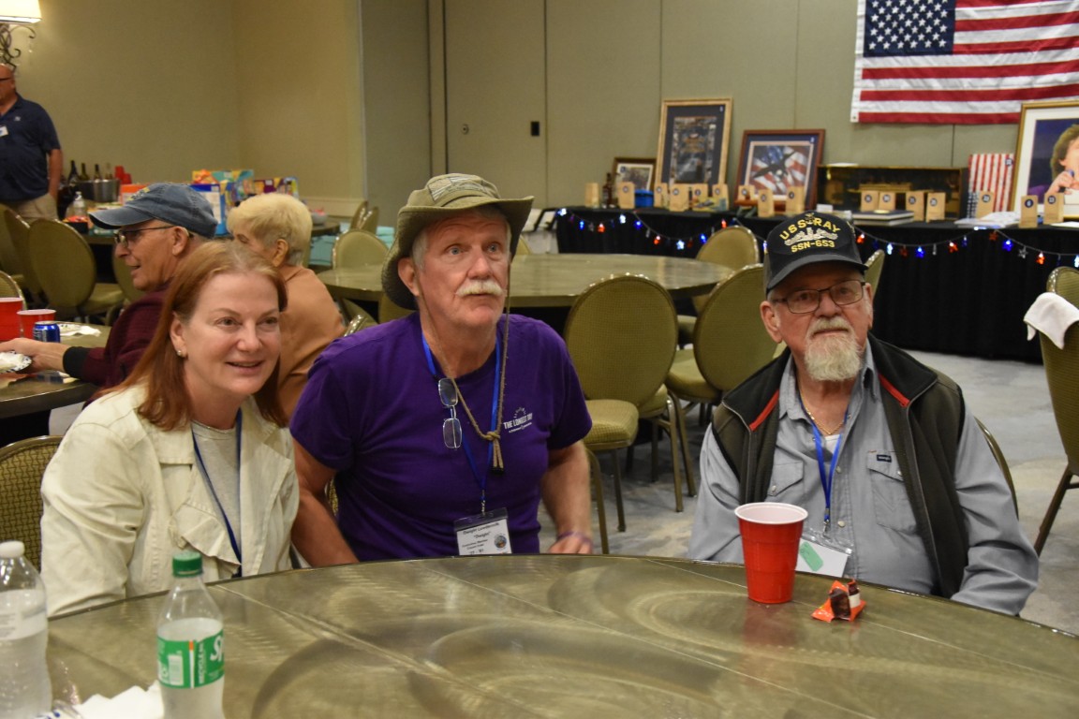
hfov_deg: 41.1
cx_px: 540
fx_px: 1439
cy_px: 360
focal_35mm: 48
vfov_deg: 28.1
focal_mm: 32
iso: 4000
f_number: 4.2
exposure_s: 1/60
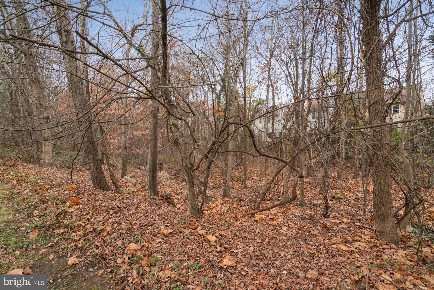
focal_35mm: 16
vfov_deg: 73.8
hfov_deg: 96.7
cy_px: 145
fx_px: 193
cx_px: 217
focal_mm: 16
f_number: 8
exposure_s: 1/160
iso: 1250
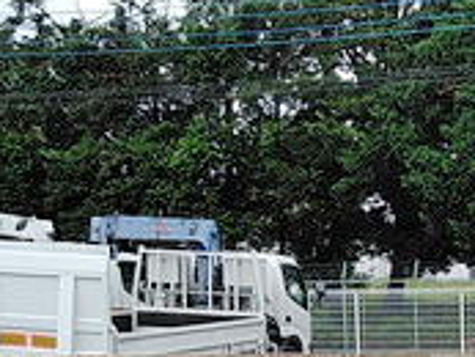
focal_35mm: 100
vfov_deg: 14.0
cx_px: 475
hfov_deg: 19.1
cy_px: 514
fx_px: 1373
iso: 60
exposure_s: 1/337
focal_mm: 3.46
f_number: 2.2
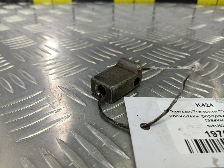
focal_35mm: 23
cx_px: 112
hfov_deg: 73.9
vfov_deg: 58.9
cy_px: 84
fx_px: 149
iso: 108
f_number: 1.6
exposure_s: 1/50
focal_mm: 4.11
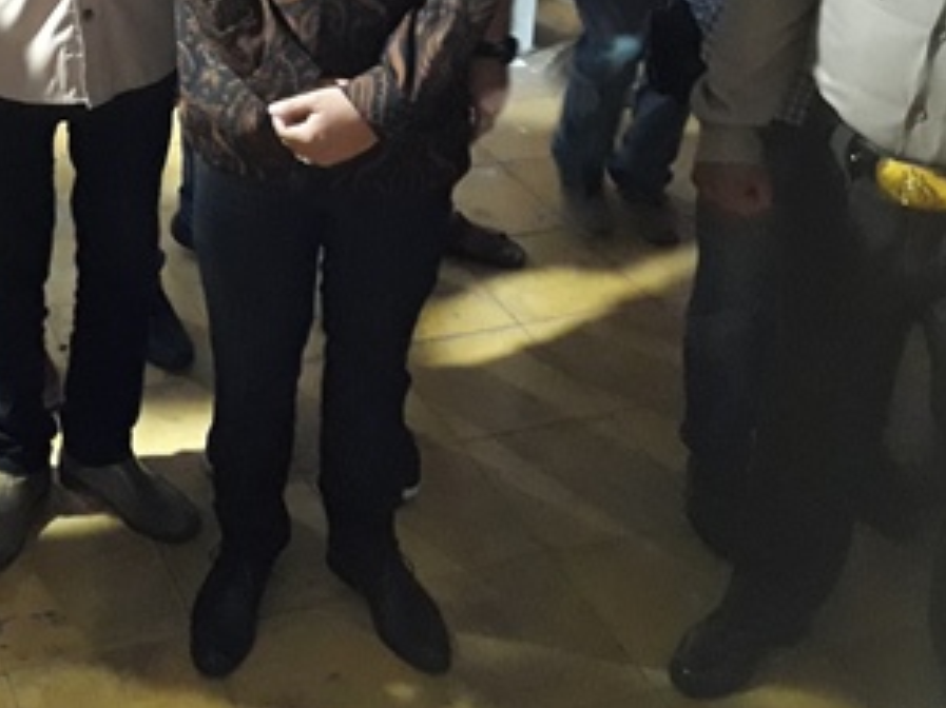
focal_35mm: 60
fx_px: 1639
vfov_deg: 23.2
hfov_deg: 30.5
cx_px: 66
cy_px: -35
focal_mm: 3.7
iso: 500
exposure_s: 1/17
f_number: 1.9
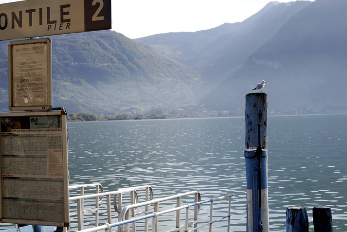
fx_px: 511
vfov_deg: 25.6
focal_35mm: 53
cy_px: 108
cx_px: 129
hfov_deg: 37.2
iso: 320
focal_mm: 28
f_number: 10
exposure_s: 1/400
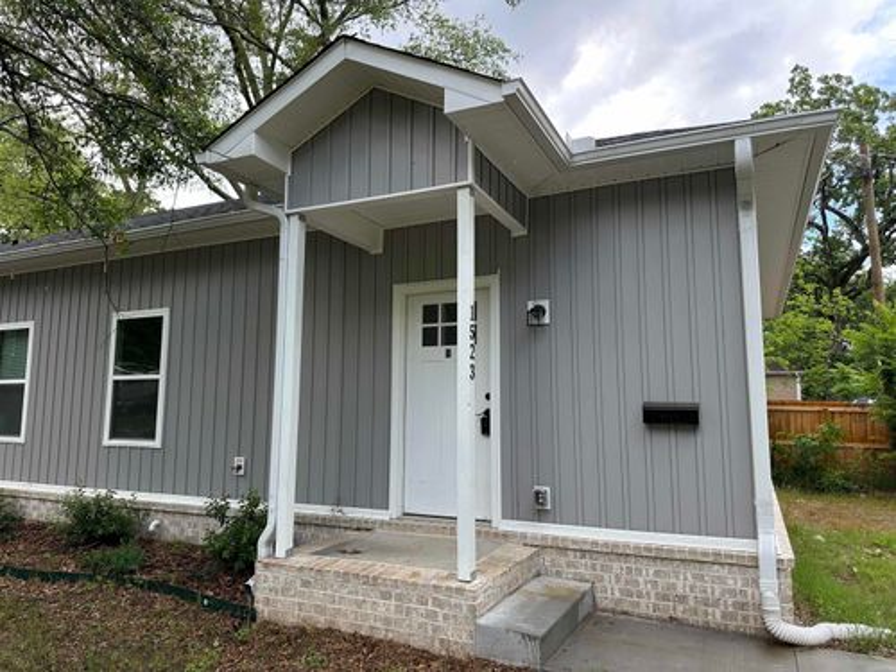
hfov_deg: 71.6
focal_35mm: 24
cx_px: 448
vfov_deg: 56.8
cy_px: 336
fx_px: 621
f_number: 1.78
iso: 80
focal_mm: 6.86
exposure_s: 1/558
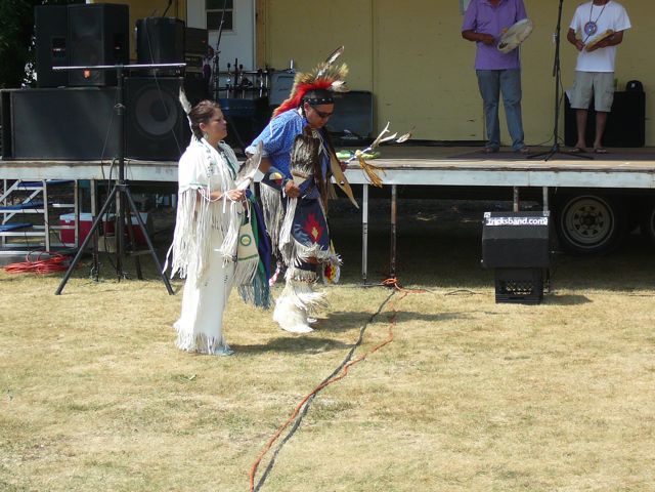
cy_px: 246
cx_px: 328
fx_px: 1438
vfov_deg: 19.4
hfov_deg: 25.7
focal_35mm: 76
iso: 80
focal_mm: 9.1
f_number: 3.6
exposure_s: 1/640
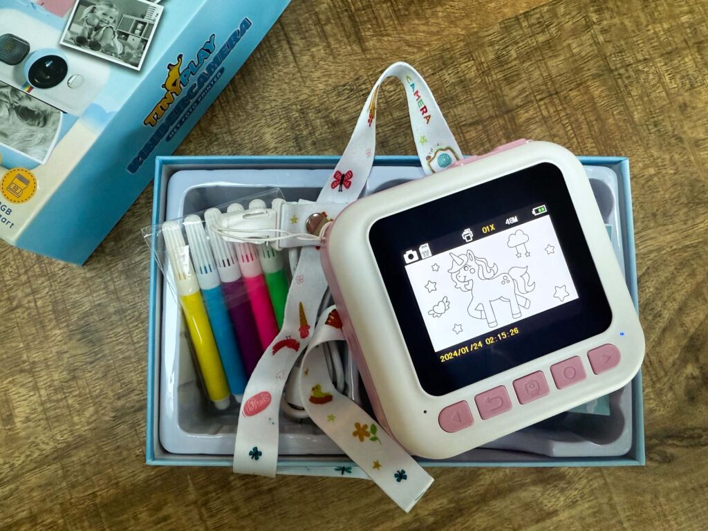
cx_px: 354
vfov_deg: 56.8
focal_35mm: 24
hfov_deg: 71.6
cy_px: 266
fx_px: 491
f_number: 2.2
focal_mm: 2.22
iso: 250
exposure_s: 1/100
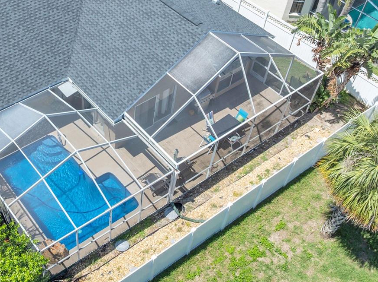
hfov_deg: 41.6
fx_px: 480
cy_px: 126
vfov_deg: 32.8
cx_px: 90
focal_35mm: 44
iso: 110
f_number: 2.8
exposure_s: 1/1600
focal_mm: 12.29
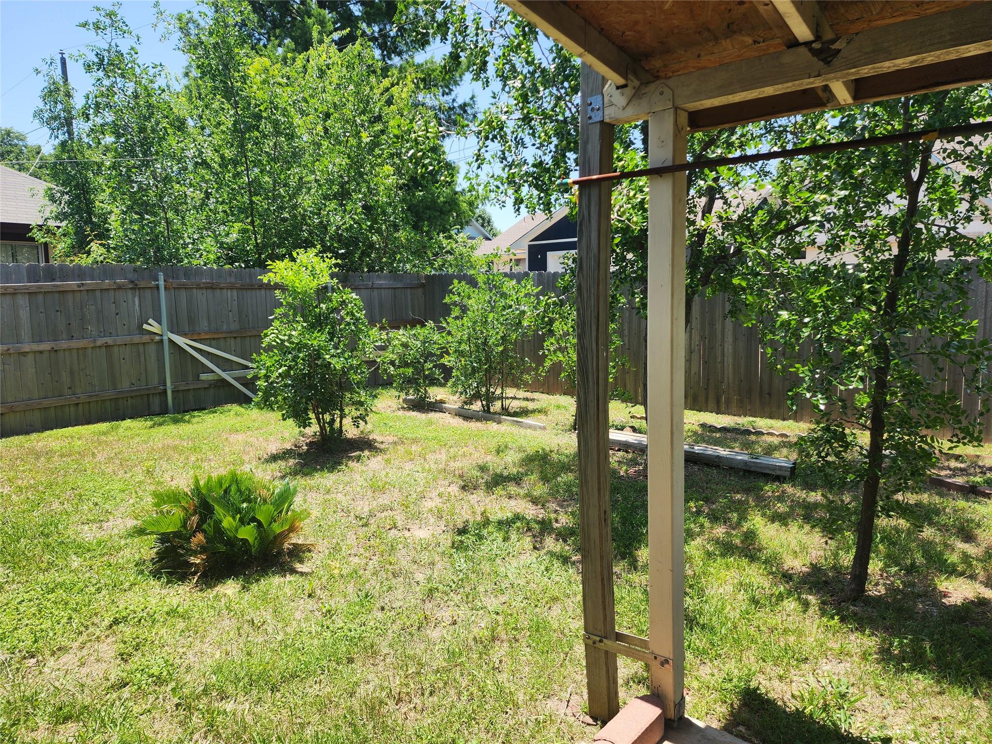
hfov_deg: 73.9
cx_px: 496
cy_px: 372
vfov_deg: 58.9
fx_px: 659
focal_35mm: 23
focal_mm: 6.4
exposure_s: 1/423
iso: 12
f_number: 1.8
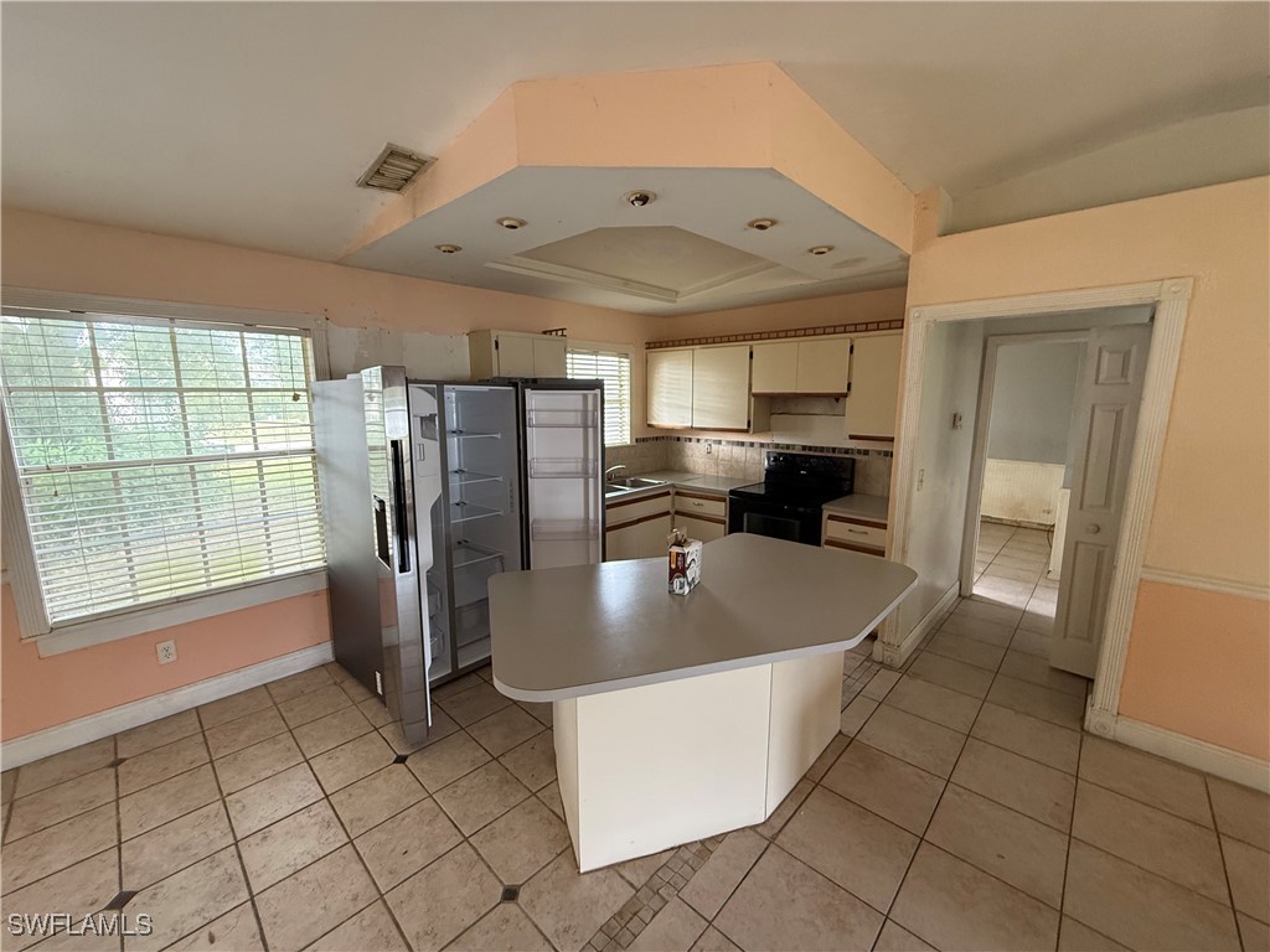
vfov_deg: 85.7
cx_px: 635
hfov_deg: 102.1
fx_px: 514
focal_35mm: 14
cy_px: 476
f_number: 2.2
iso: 320
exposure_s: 1/84
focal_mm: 2.22
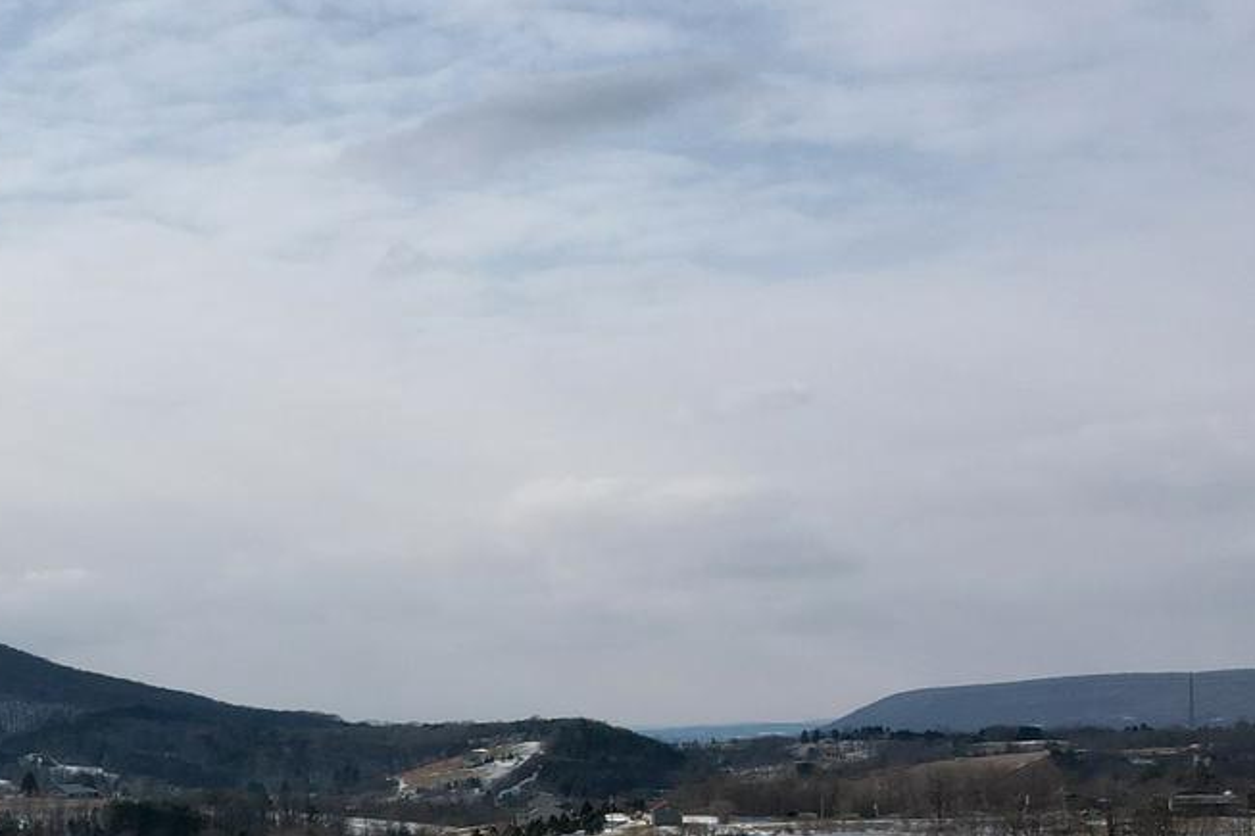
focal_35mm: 69
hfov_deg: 27.9
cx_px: 63
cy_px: 768
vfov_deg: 19.3
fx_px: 2405
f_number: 2.8
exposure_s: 1/5000
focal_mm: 8.38
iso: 100
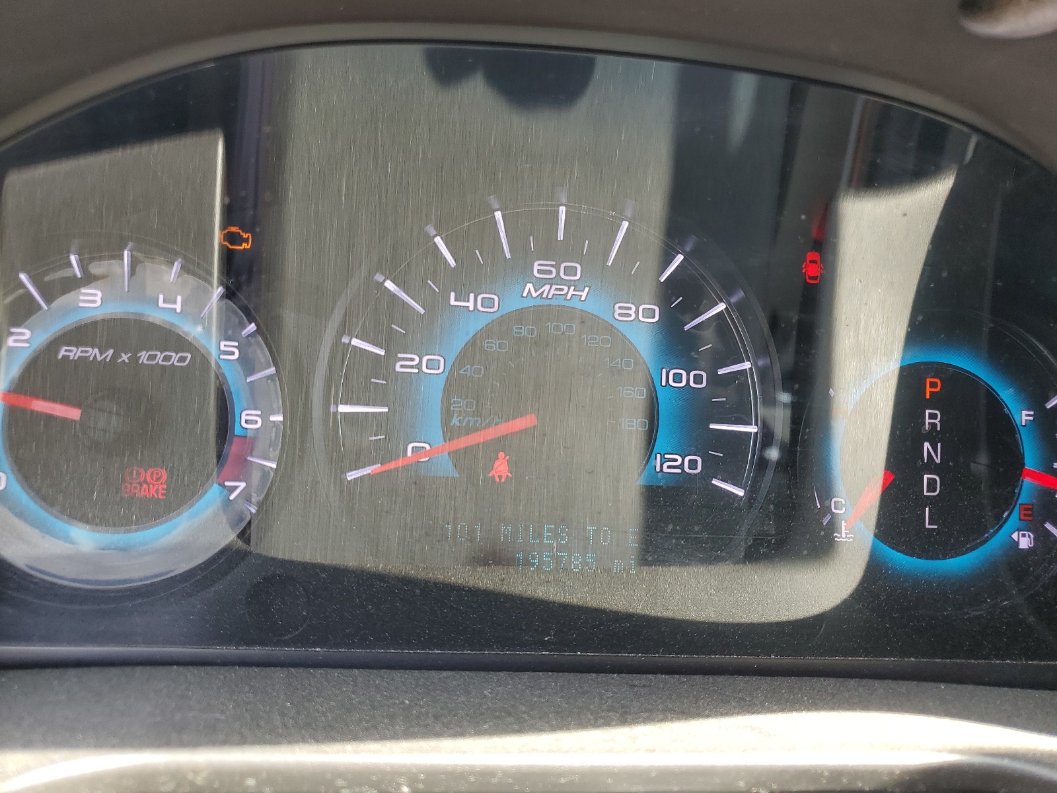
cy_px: 396
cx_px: 528
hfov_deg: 67.3
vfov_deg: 53.1
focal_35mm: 26
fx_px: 794
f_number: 1.5
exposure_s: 1/100
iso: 53
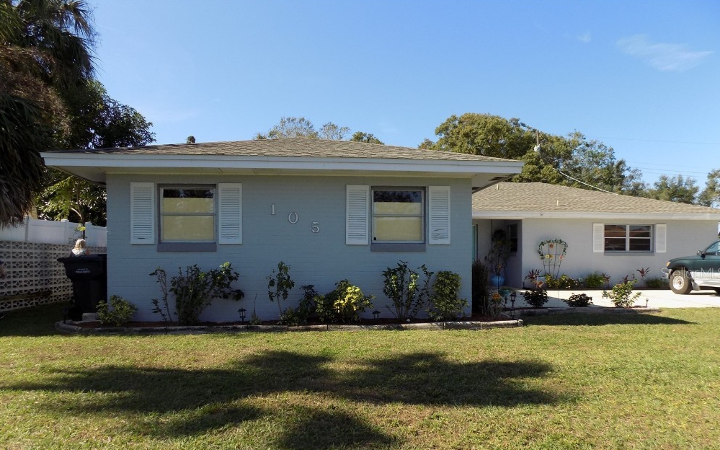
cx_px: 360
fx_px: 490
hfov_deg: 72.6
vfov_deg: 48.9
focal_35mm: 25
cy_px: 273
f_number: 3.1
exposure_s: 1/640
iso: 80
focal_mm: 4
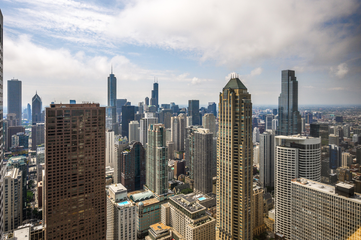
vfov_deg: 60.6
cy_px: 120
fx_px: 205
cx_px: 180
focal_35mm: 20
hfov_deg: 82.6
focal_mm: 20.5
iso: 250
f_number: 7.1
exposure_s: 1/640
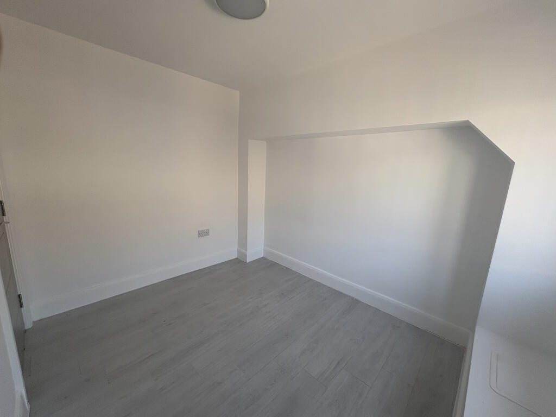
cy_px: 208
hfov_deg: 102.1
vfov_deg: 85.7
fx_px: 225
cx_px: 278
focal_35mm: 14
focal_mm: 2.22
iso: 80
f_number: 2.2
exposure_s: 1/99
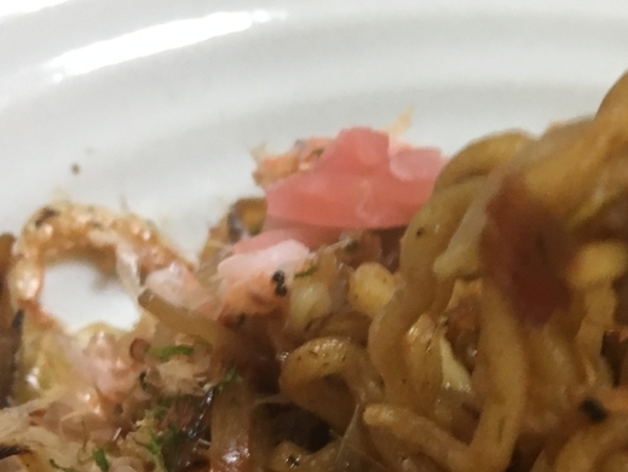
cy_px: 457
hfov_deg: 27.9
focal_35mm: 67
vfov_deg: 21.3
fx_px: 1216
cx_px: 566
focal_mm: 4.15
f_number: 2.2
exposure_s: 1/33
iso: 160
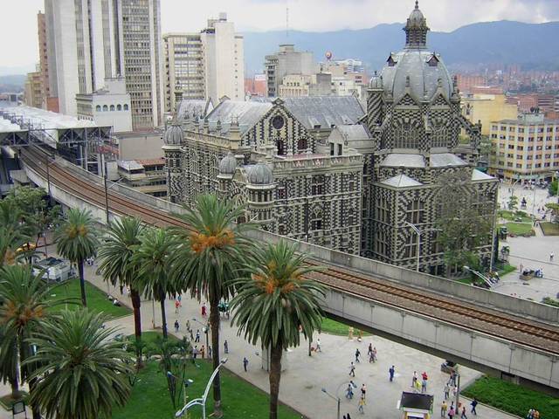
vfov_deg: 39.7
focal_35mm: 36
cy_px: 210
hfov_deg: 51.4
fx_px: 581
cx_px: 280
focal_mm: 4.7
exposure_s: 1/192
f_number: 2.6
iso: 100
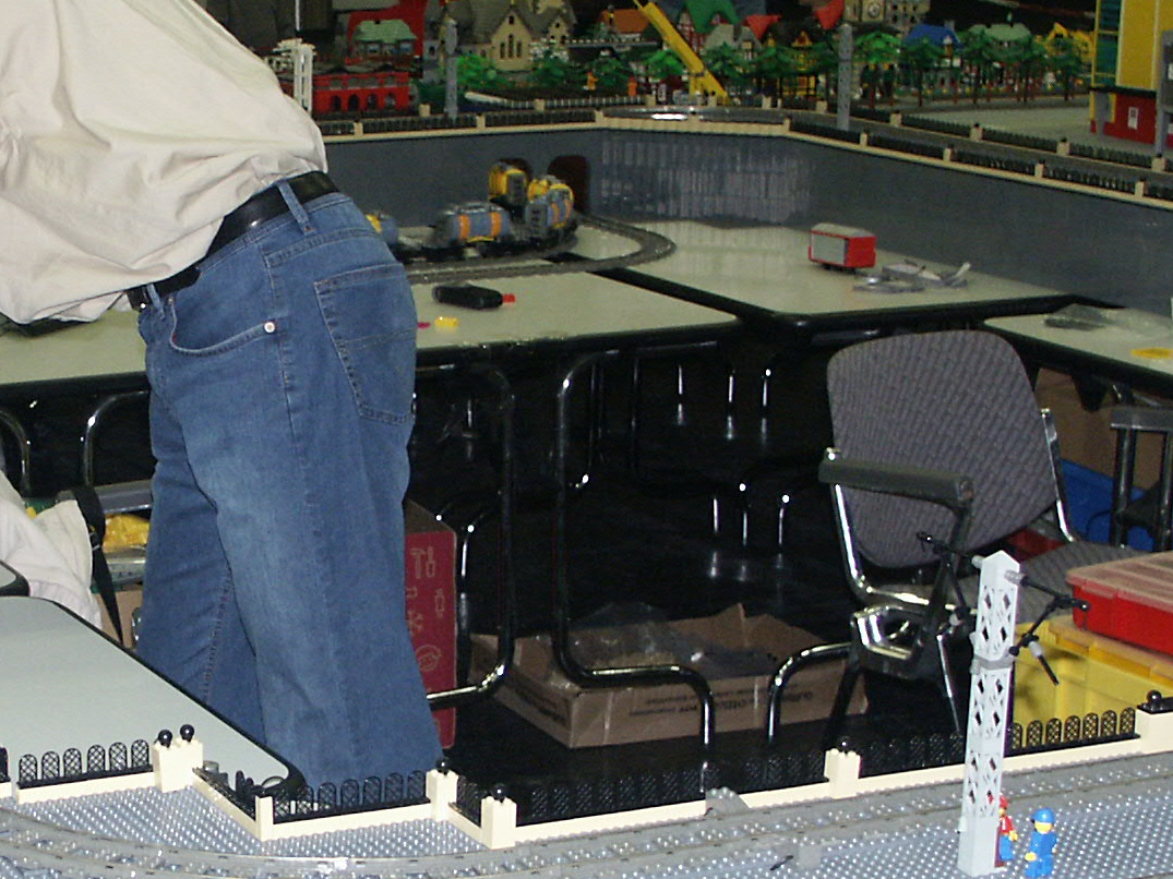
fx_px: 2744
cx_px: 200
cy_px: 446
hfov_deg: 23.7
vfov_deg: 18.2
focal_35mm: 81
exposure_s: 1/45
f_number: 2.8
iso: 200
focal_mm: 8.9
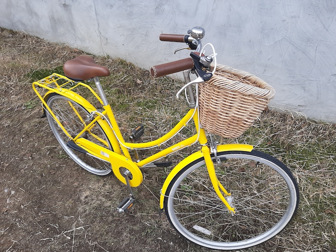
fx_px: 252
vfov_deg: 53.1
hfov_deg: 67.3
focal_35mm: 26
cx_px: 168
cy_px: 126
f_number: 1.7
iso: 40
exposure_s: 1/595
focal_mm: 3.93
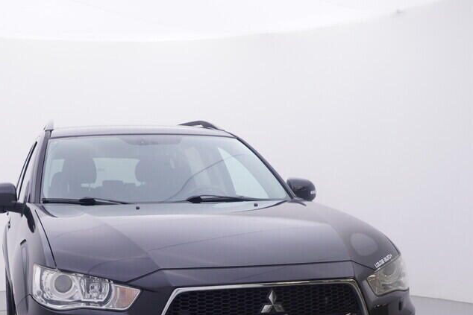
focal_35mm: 51
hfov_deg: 38.1
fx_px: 672
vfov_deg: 25.8
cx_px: 140
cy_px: 269
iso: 200
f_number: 5
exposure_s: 1/80
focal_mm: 15
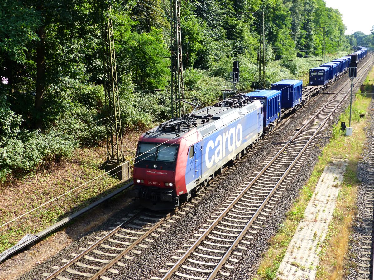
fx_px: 475
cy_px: 140
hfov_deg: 42.9
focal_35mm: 44
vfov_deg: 32.9
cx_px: 187
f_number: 2.8
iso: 100
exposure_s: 1/500
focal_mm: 7.8
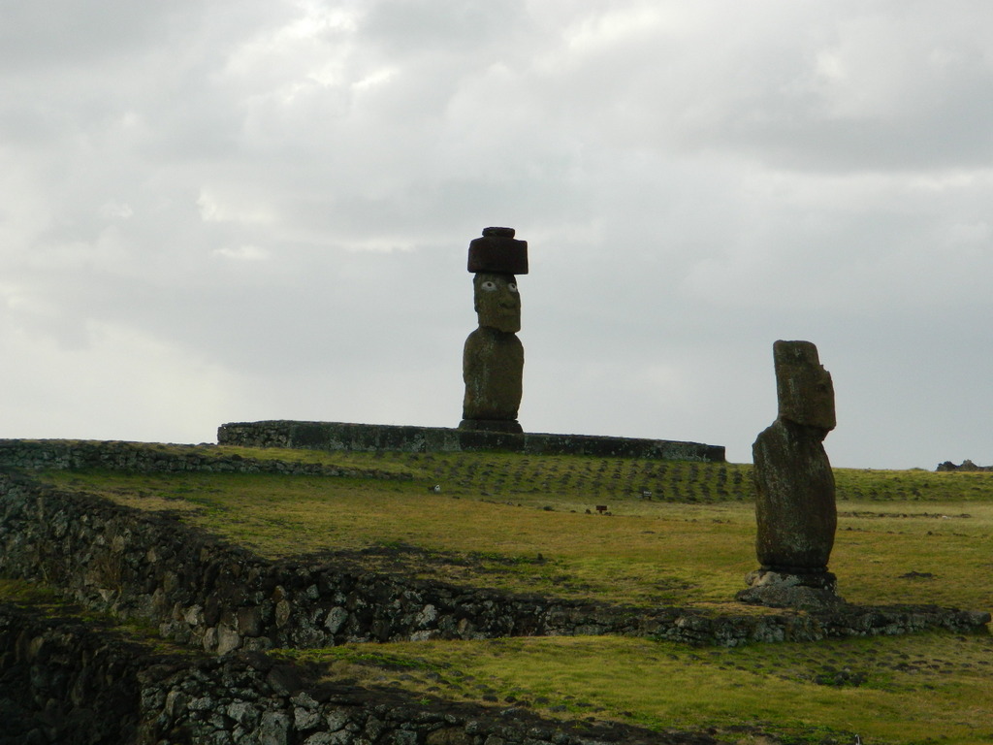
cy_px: 372
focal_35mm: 129
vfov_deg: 11.5
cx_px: 496
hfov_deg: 15.3
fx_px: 3701
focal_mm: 23.2
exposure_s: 1/500
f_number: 4.7
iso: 250
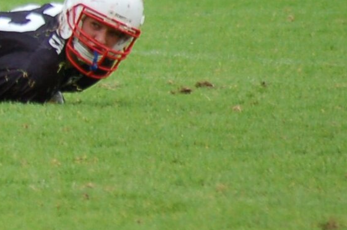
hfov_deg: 1.3
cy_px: -55
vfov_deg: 0.9
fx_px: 15314
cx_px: -243
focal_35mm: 1592
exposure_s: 1/500
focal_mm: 270
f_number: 5.6
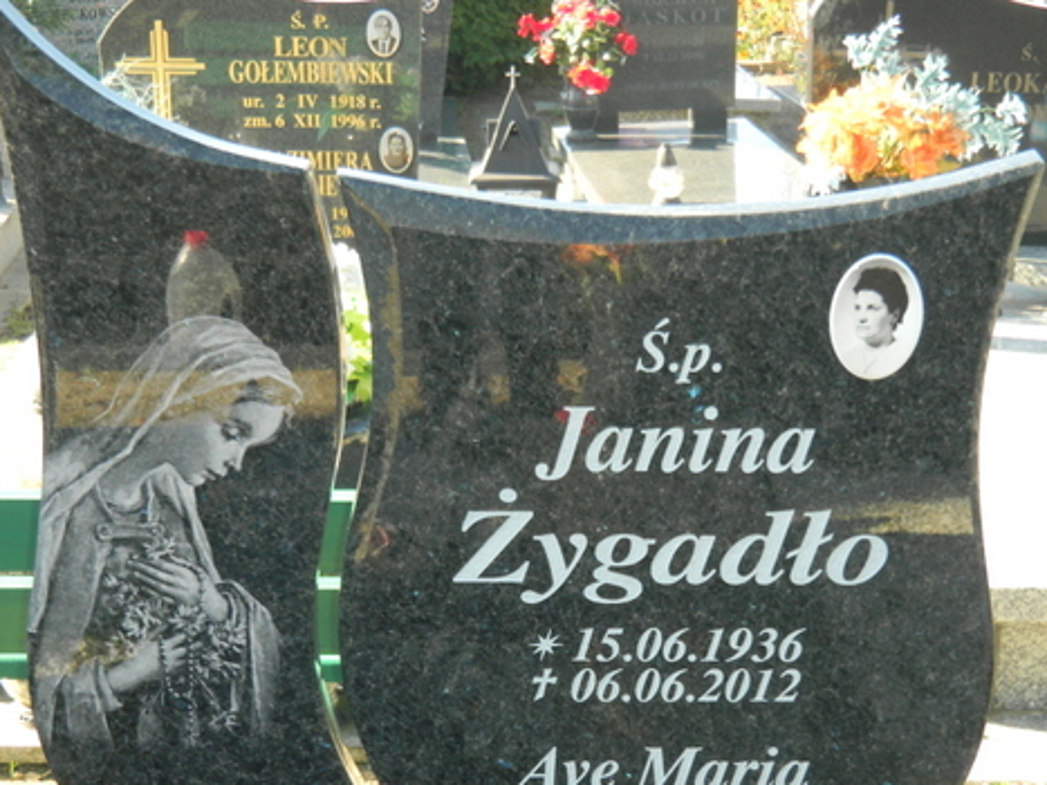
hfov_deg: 30.7
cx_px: 522
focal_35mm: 63
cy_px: 532
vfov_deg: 23.2
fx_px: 1905
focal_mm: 8.3
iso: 113
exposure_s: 1/96
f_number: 4.1
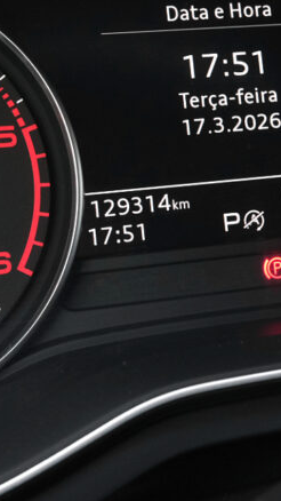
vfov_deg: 27.5
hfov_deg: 15.8
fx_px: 1008
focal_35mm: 76
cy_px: 133
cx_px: 186
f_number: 7.1
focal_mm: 20.9
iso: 2500
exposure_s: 1/40
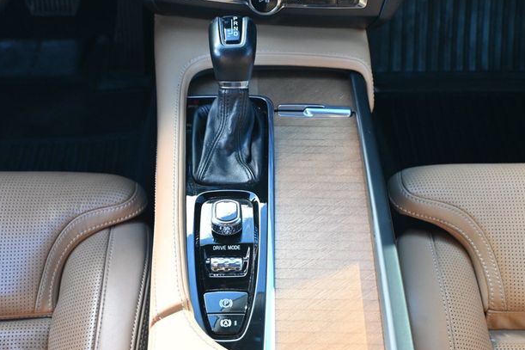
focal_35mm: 44
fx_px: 641
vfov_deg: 30.5
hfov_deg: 44.5
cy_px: 180
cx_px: 267
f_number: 4.5
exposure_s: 1/125
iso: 1400
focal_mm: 28
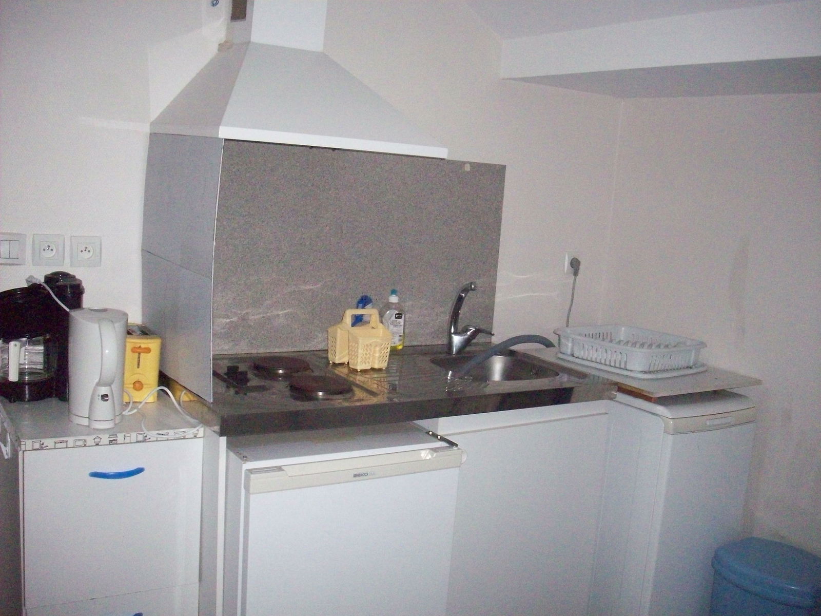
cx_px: 410
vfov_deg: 38.7
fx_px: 878
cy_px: 308
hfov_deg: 50.1
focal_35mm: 37
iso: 400
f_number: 2.8
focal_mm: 6.2
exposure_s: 1/128
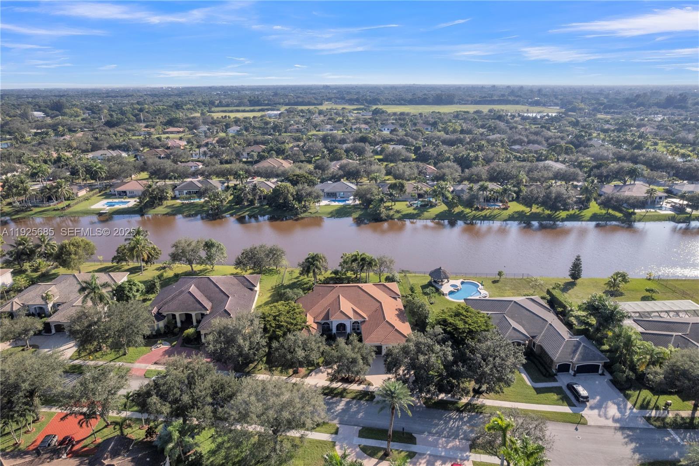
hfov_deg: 78.6
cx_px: 350
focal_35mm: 22
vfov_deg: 57.2
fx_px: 427
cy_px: 233
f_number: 2.8
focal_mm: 8.38
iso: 100
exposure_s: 1/2500
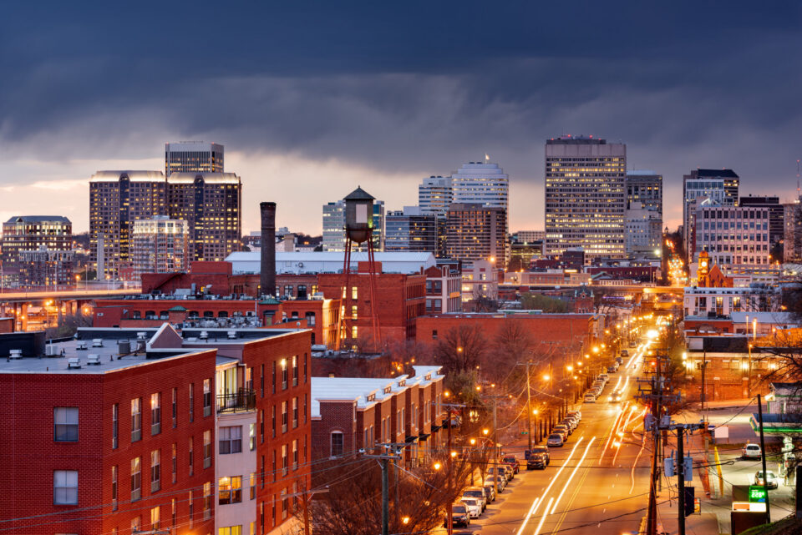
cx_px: 401
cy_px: 268
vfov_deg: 13.4
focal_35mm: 102
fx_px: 2273
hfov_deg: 20.0
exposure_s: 30
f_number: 8
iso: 100
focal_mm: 102
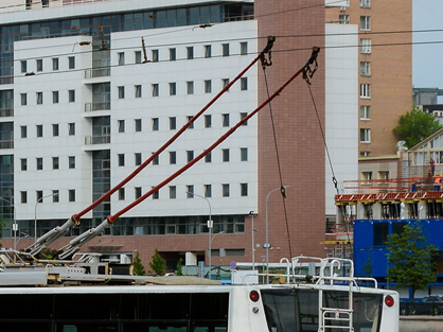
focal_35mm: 257
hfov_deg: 7.7
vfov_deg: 5.8
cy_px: 203
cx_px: -17
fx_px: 3287
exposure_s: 1/800
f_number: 6.3
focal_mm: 62
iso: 200
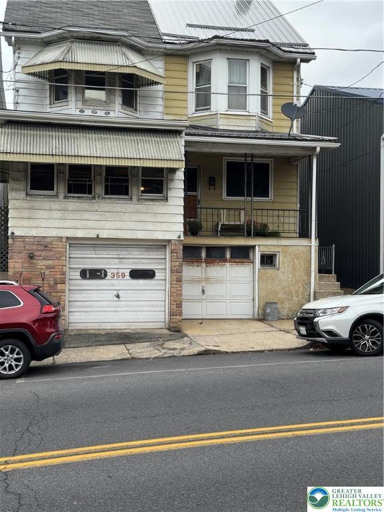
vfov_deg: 39.7
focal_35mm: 48
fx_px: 710
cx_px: 192
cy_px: 256
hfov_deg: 30.3
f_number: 1.78
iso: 64
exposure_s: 1/832
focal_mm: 6.76
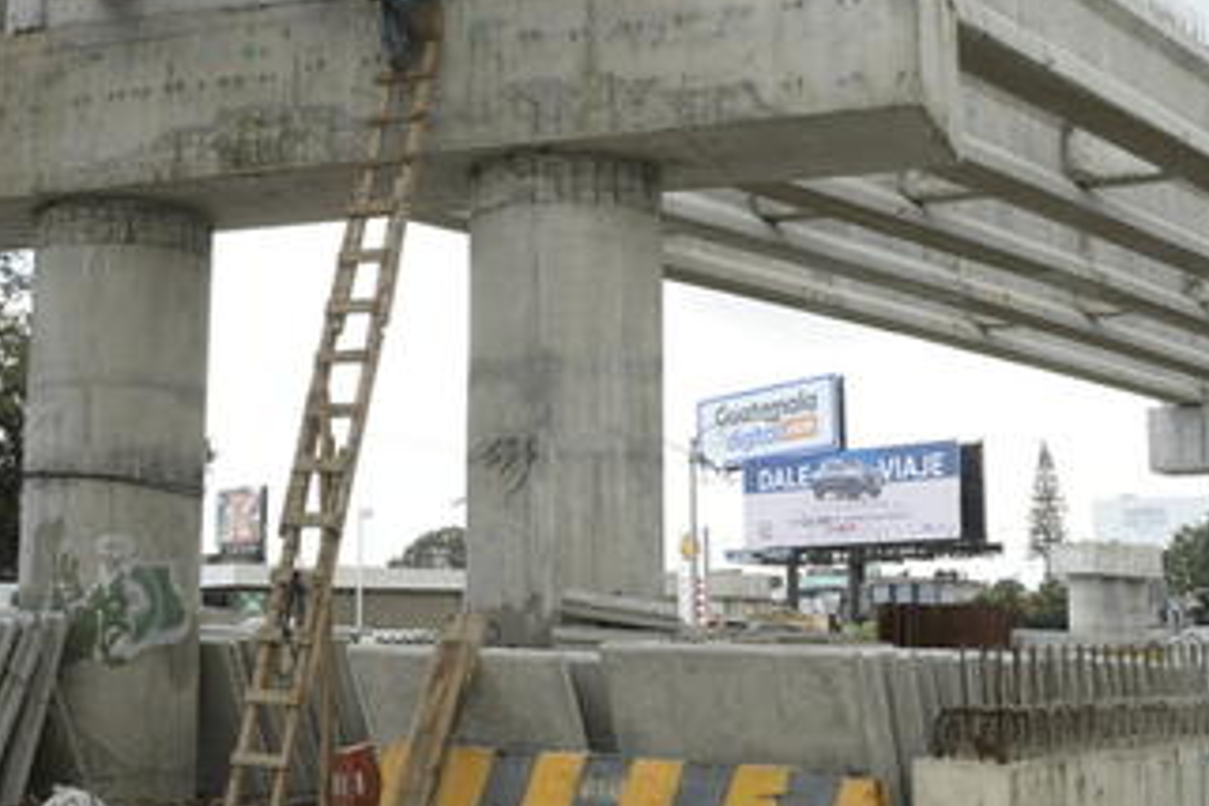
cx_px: 539
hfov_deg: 35.6
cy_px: 307
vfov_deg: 24.1
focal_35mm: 56
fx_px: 1881
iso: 160
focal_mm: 24
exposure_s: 1/80
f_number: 8
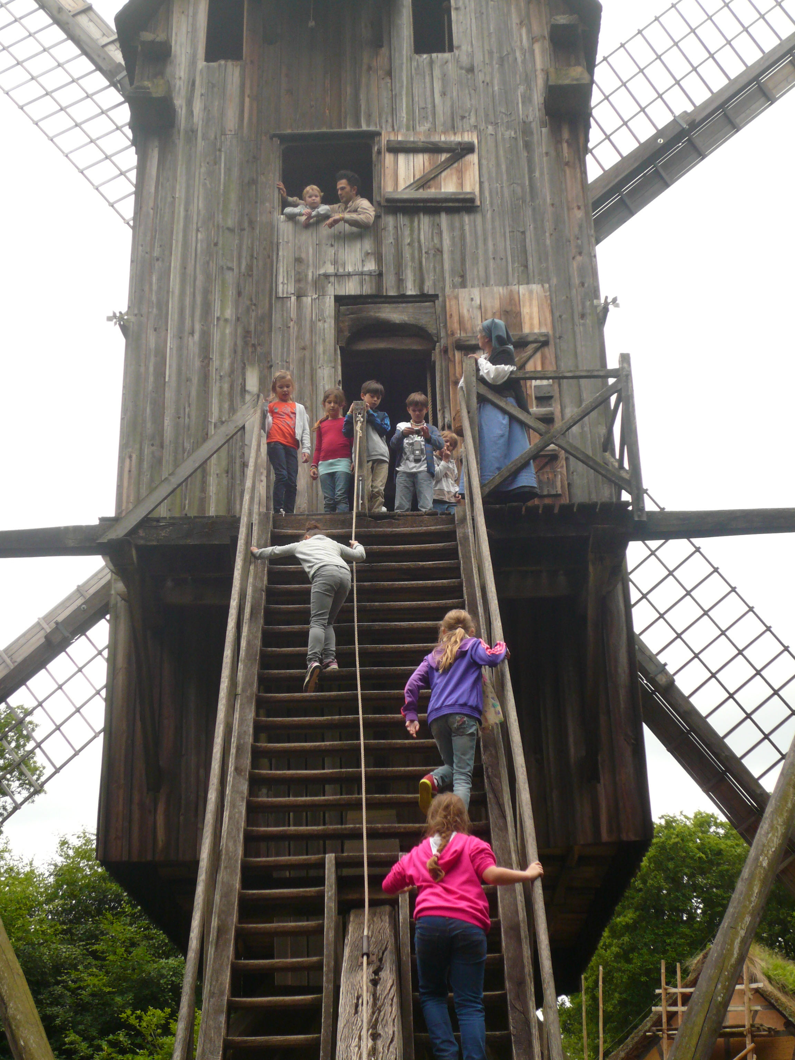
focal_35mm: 49
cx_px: 398
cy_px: 530
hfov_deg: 29.7
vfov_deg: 38.9
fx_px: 1500
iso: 100
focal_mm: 8.1
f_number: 3.6
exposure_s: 1/200
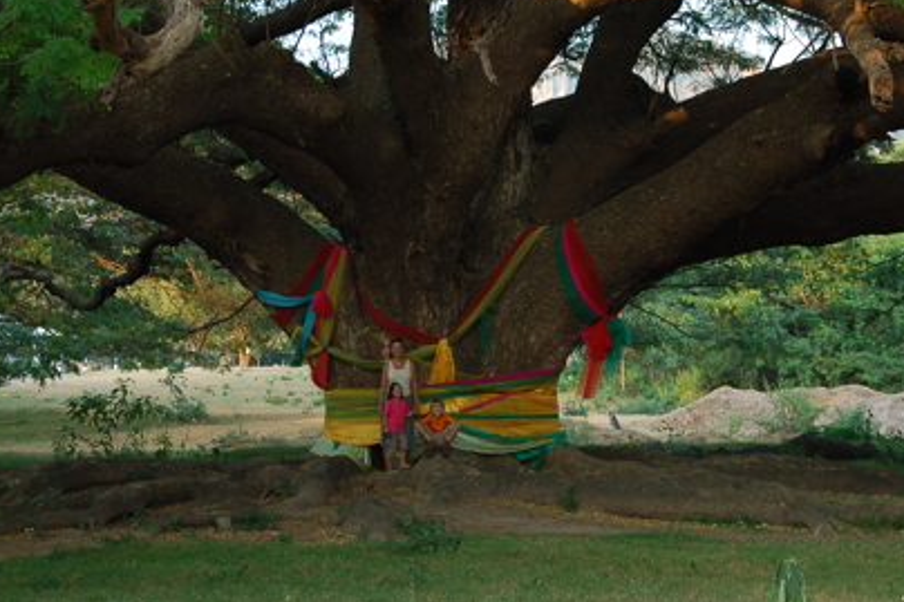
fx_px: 2560
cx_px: 416
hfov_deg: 20.0
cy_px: 199
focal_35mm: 102
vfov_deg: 13.4
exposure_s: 1/80
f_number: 5
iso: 200
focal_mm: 50
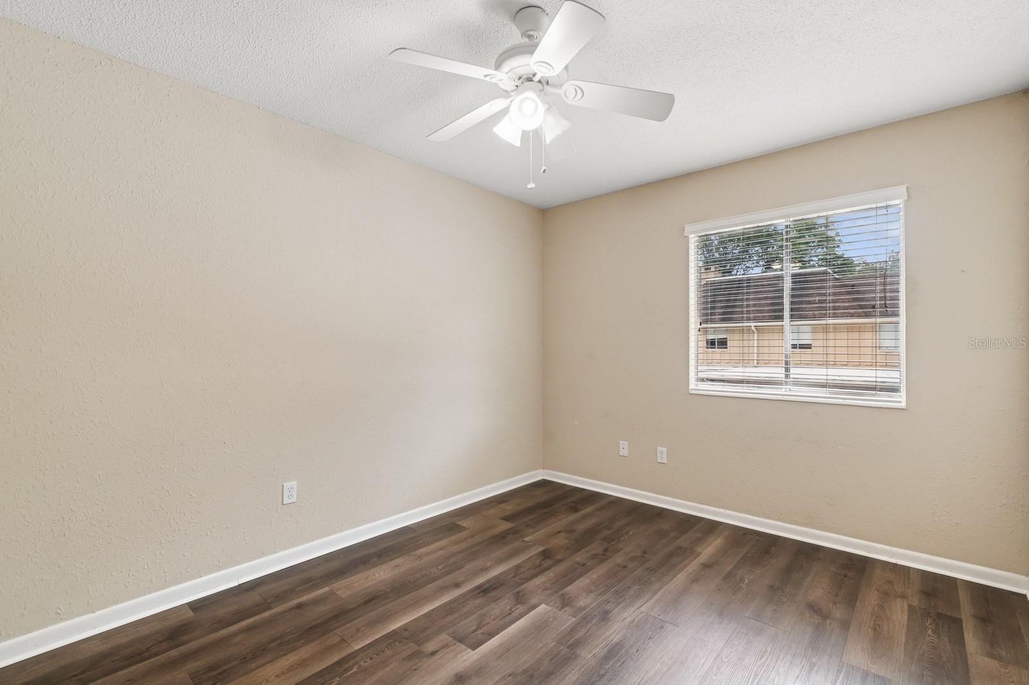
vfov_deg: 77.3
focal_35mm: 15
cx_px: 514
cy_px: 342
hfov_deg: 100.4
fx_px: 429
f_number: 8
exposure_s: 1/8
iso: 200
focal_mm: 10
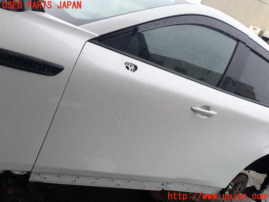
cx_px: 134
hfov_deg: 60.0
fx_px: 233
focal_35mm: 30
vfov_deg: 46.8
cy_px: 101
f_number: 3.2
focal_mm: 5.4
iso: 100
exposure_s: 1/125
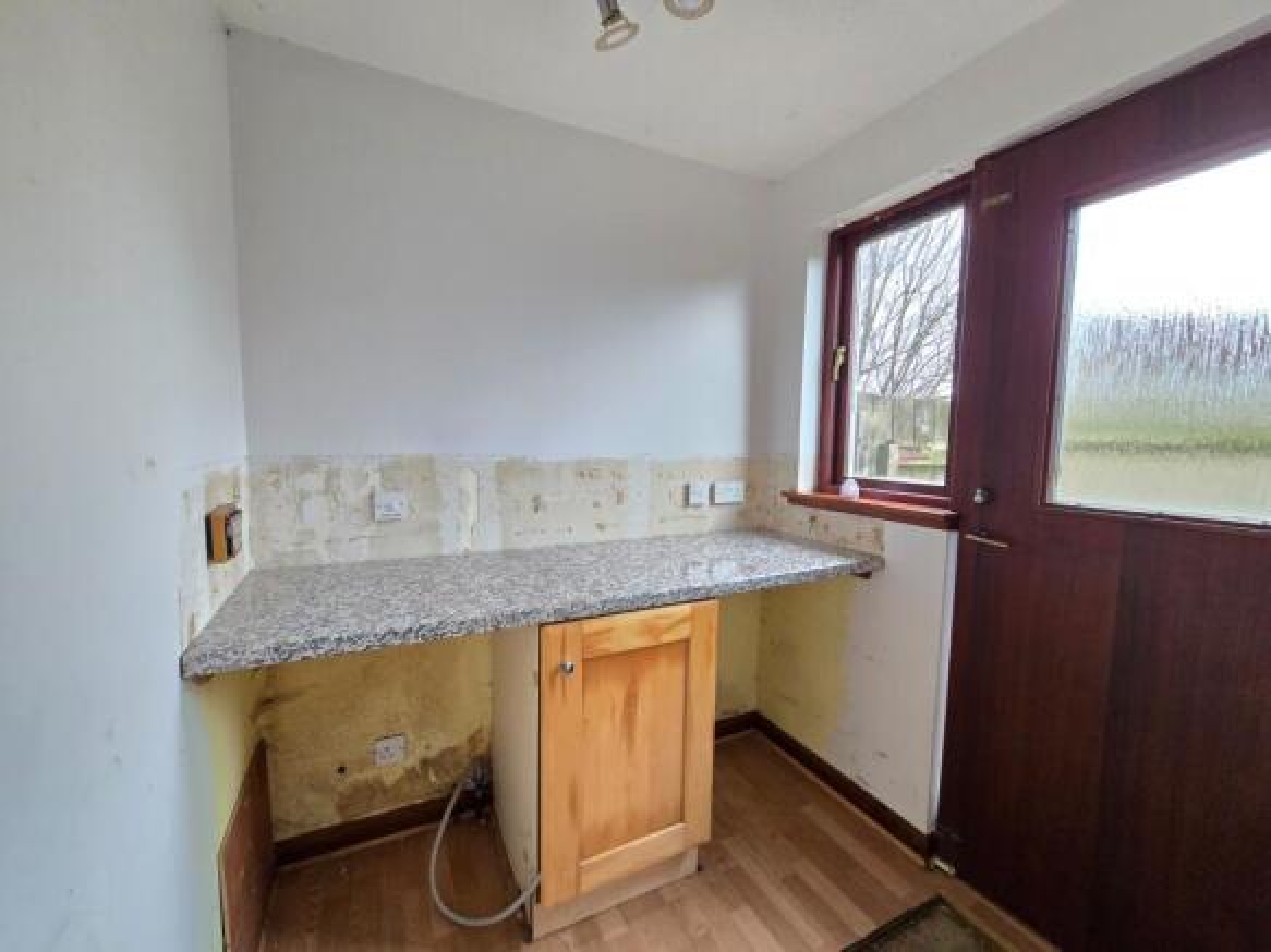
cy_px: 476
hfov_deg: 106.2
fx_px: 477
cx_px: 636
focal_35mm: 13
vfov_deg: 89.9
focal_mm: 2.2
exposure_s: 1/50
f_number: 2.2
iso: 320
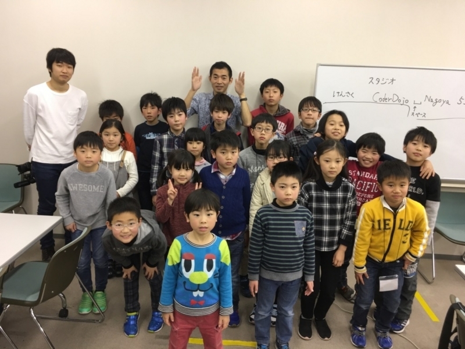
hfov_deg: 61.7
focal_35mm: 29
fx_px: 390
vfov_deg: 48.2
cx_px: 232
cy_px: 174
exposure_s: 1/30
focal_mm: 4.15
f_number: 2.2
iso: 64
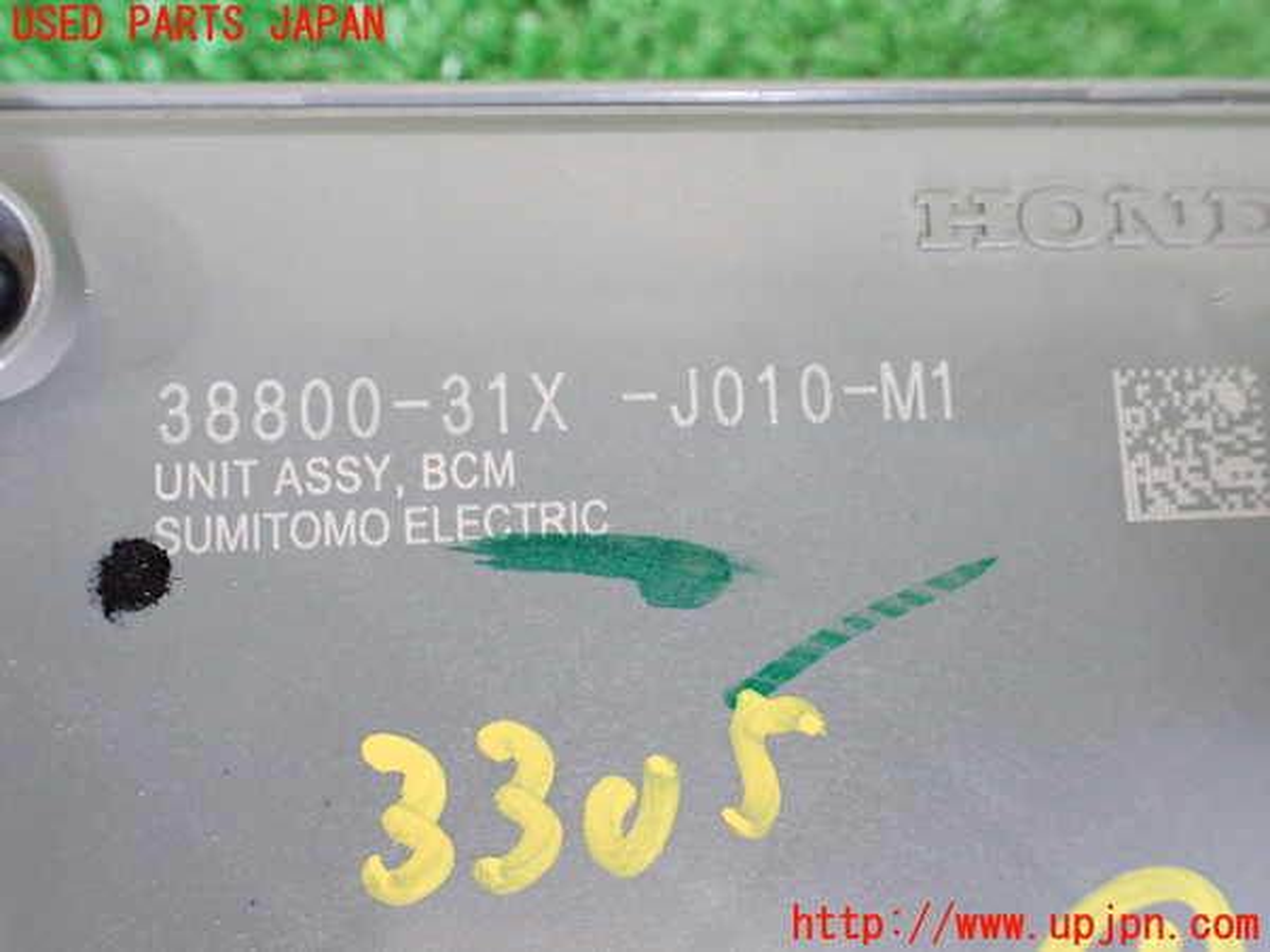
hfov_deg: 60.0
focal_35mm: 30
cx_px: 635
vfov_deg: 46.8
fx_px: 1101
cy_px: 476
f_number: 2.3
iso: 800
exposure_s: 1/80
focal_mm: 5.4
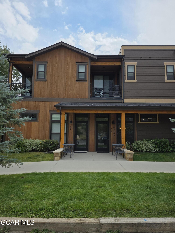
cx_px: 88
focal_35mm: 23
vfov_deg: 73.9
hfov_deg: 58.9
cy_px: 116
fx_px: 155
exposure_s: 1/4539
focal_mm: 6.3
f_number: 1.7
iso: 80
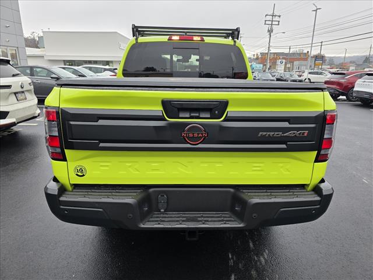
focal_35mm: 23
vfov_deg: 58.9
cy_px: 140
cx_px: 186
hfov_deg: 73.9
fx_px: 248
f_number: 1.7
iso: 40
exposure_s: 1/182
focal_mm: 6.3
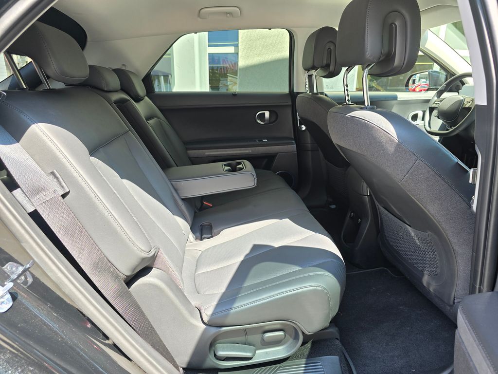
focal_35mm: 23
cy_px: 187
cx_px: 249
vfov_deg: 58.9
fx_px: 331
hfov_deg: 73.9
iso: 80
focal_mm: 6.3
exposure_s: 1/180
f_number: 1.7
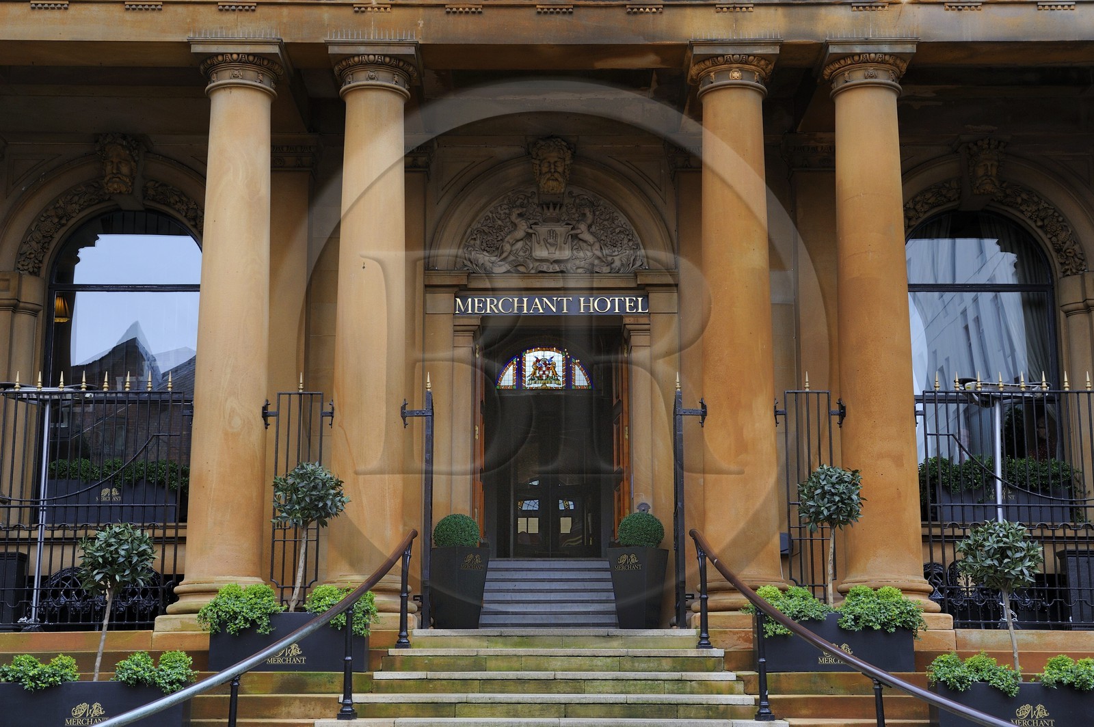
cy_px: 364
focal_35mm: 55
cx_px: 547
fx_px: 1670
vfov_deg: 24.6
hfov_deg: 36.3
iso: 800
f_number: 7.1
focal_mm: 55
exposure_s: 1/200
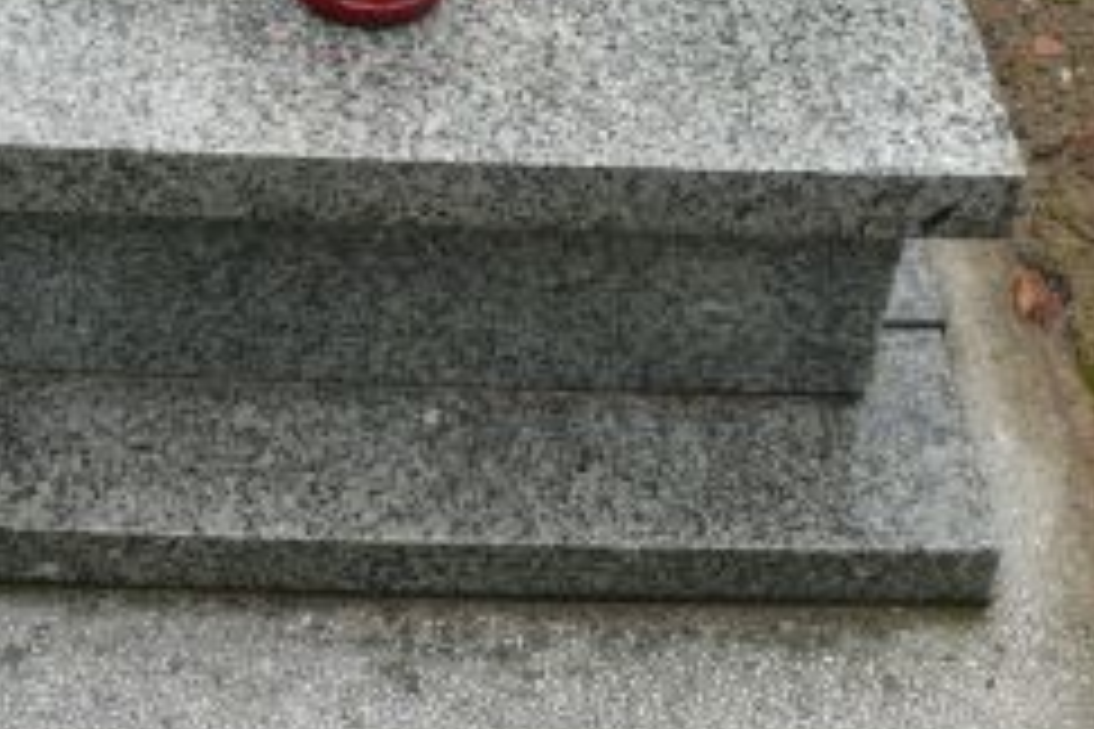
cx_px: 360
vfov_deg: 16.9
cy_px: -212
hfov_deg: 26.5
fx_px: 2309
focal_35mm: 76
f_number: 4
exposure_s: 1/200
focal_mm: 7.8
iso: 100
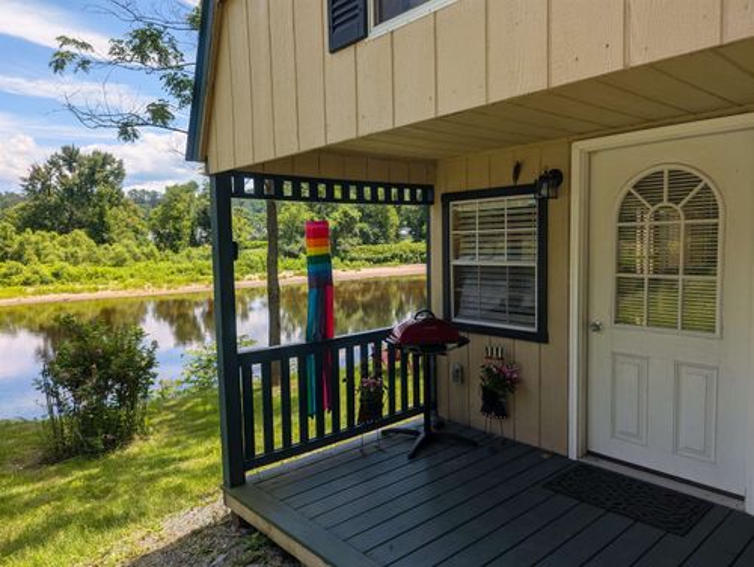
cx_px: 377
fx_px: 523
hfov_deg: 71.5
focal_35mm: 24
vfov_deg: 56.9
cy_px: 284
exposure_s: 1/712
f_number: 1.68
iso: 20
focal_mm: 6.9
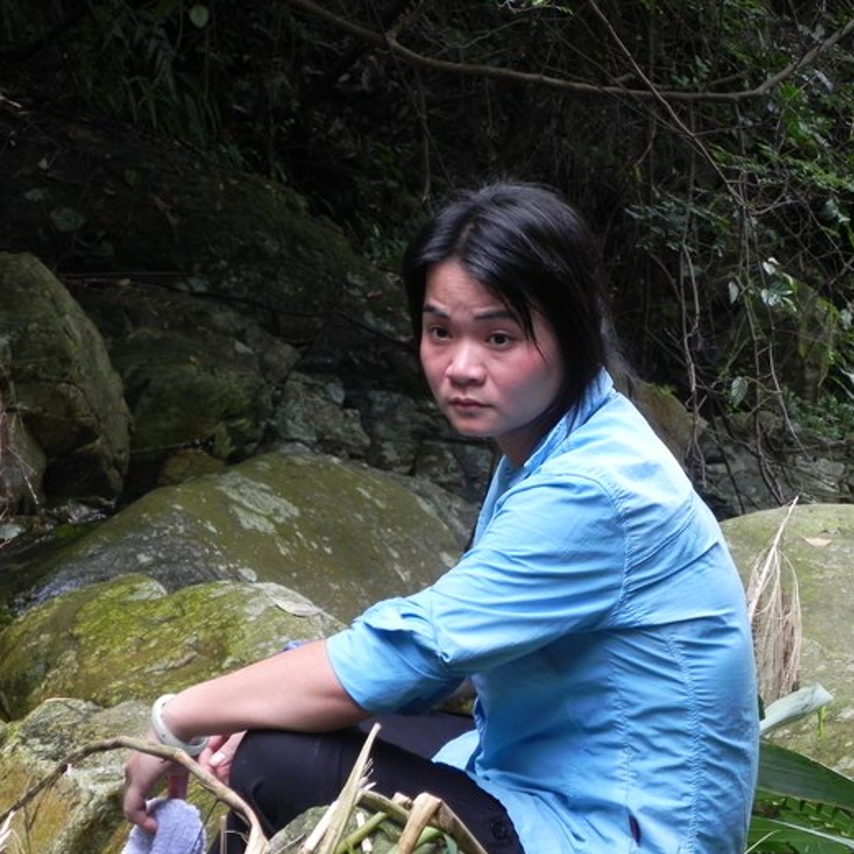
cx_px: 498
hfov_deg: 15.4
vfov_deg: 15.4
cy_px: 428
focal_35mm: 113
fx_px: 3154
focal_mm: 16.9
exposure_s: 1/125
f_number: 4
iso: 351
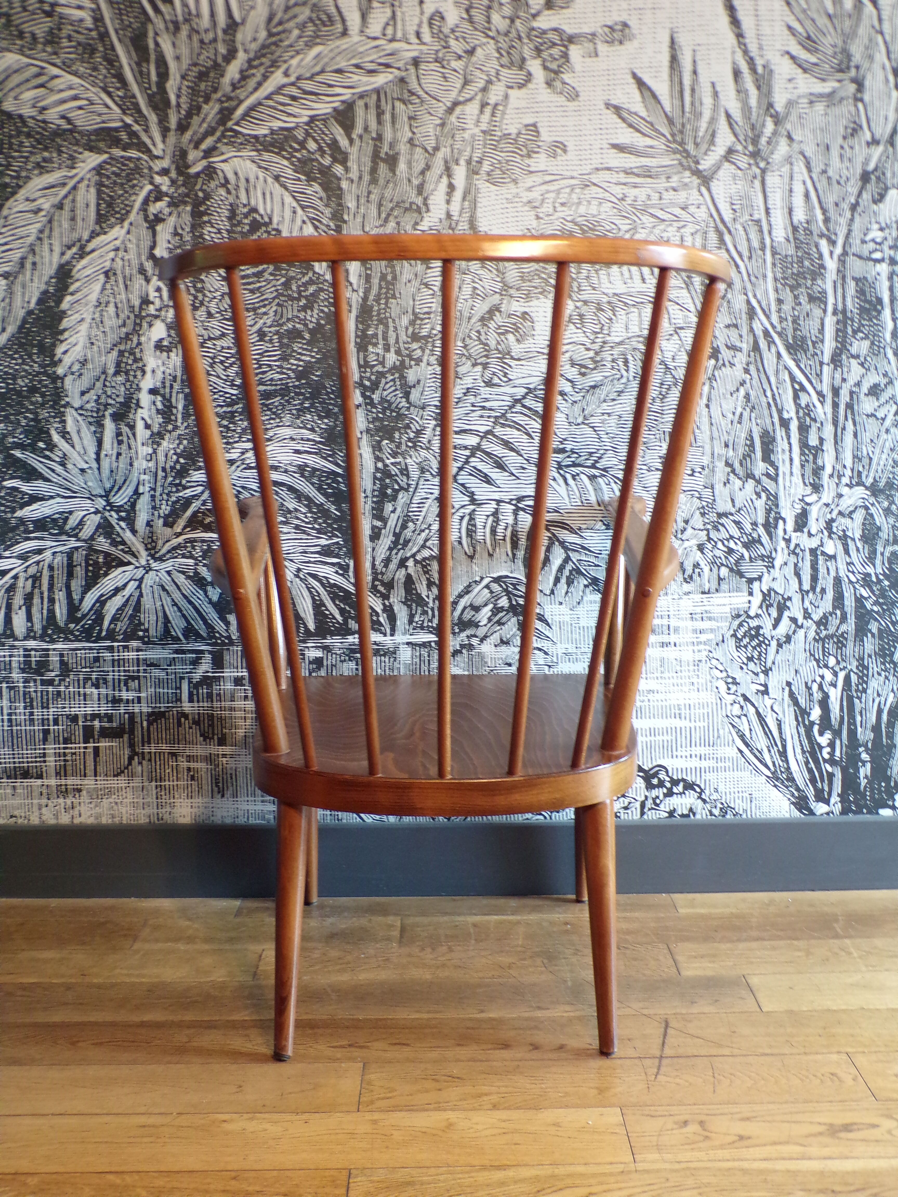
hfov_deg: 38.7
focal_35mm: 37
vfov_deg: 50.1
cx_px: 449
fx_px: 1280
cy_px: 598
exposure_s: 1/17
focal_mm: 6.6
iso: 235
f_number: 3.3
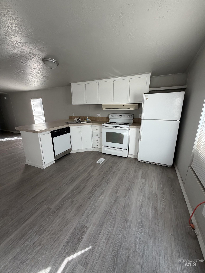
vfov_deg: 102.1
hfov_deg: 85.7
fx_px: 111
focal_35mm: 14
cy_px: 136
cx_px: 102
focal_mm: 2.22
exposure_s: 1/121
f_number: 2.2
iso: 200
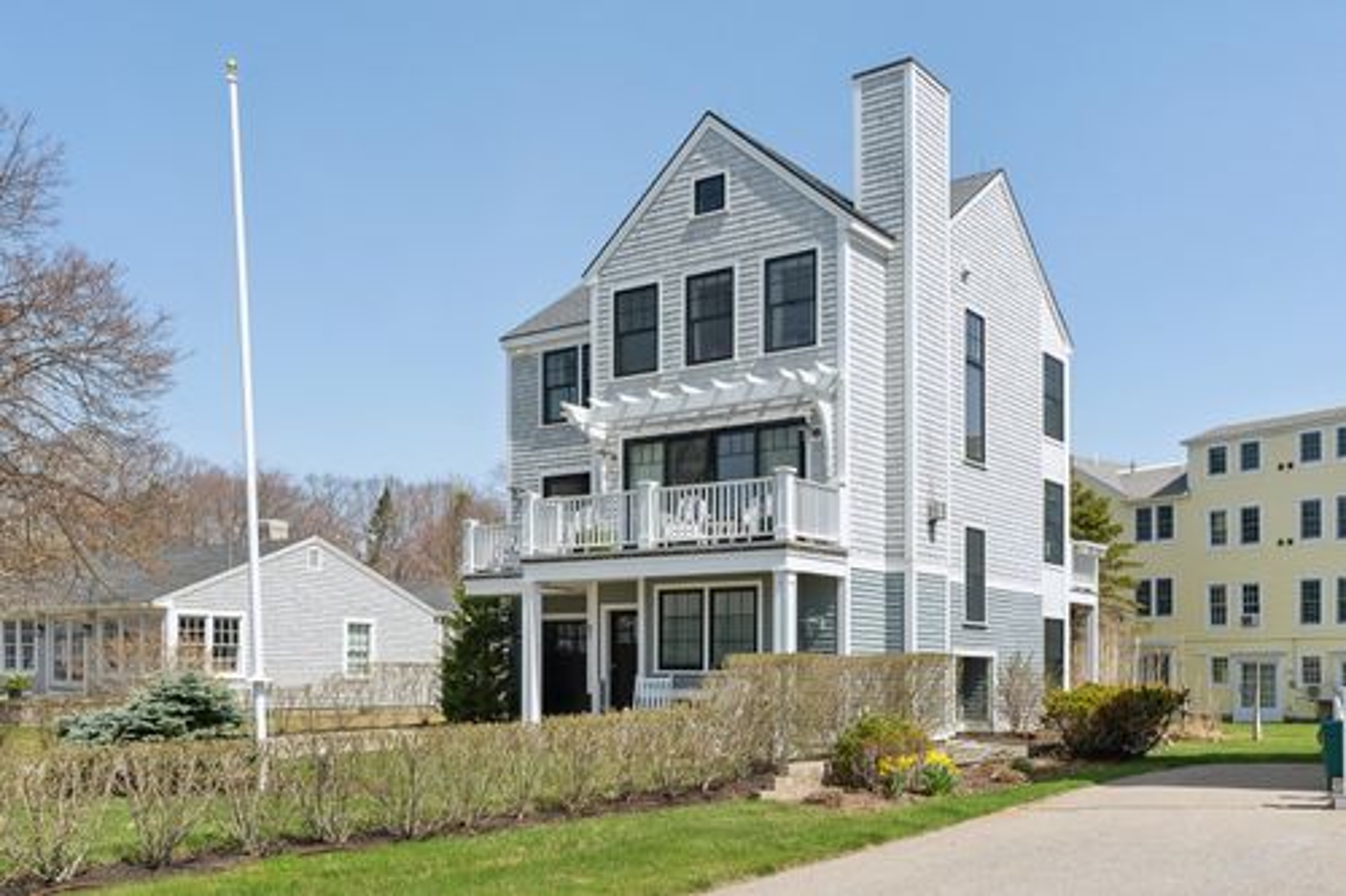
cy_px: 448
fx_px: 1233
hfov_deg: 57.2
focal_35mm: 33
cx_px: 673
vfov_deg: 39.9
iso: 320
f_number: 7.1
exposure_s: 1/800
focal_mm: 33
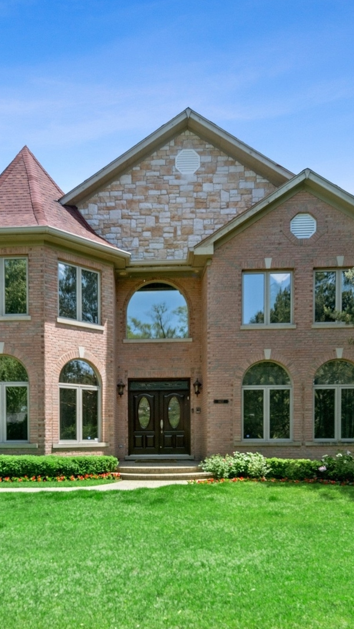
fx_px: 450
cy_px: 313
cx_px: 125
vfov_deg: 69.9
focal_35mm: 27
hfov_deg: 42.5
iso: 200
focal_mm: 17
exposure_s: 1/350
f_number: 8
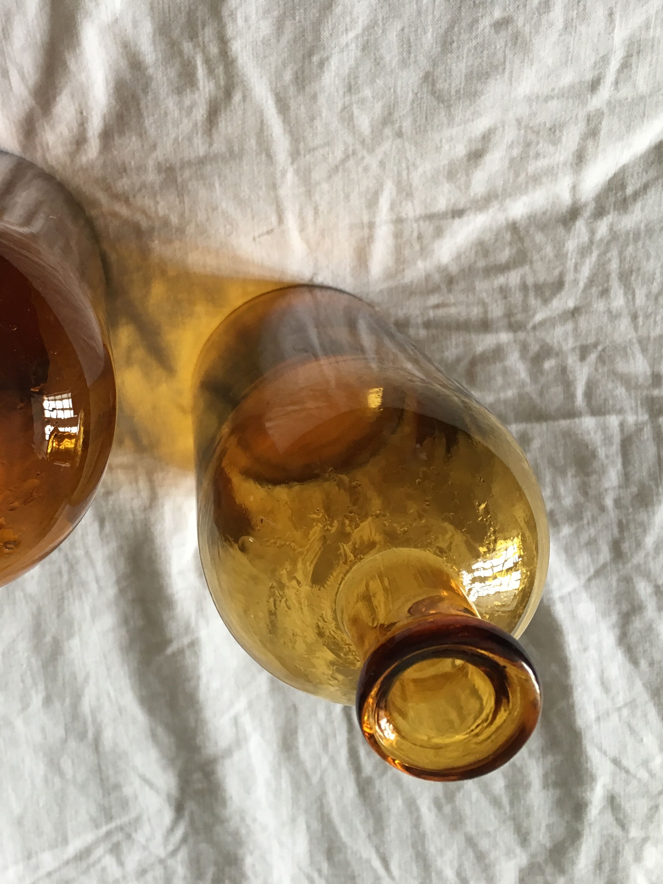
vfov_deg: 47.9
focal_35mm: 39
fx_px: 996
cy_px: 446
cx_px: 148
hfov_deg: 35.8
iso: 100
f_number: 2.2
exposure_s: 1/33
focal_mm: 4.15
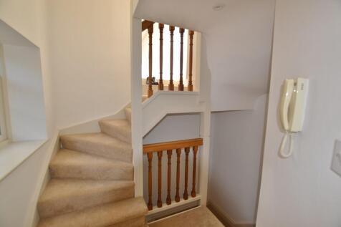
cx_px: 170
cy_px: 114
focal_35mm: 15
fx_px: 142
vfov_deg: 77.3
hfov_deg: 100.4
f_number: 4
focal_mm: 10
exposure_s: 1/125
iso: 100
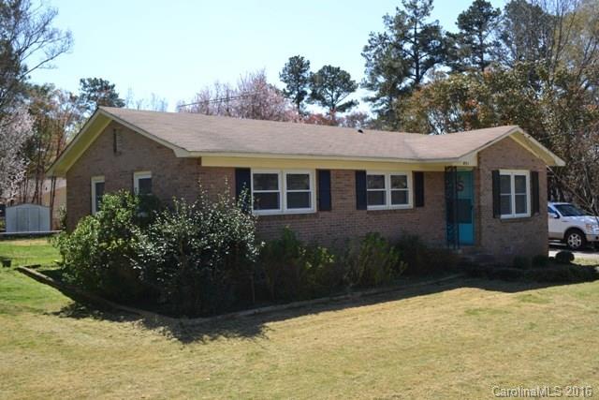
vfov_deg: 40.0
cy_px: 200
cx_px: 300
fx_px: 549
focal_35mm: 33
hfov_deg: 57.2
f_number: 7.1
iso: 100
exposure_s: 1/200
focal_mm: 22
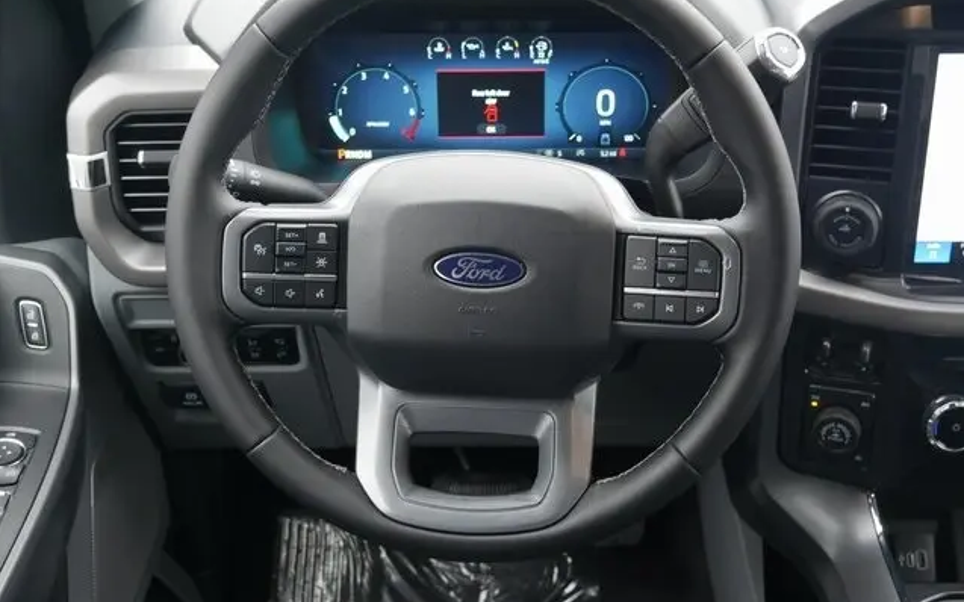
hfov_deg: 41.1
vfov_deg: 26.3
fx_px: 1287
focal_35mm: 49
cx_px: 483
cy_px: 278
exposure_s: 1/60
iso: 1000
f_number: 5.1
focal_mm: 23
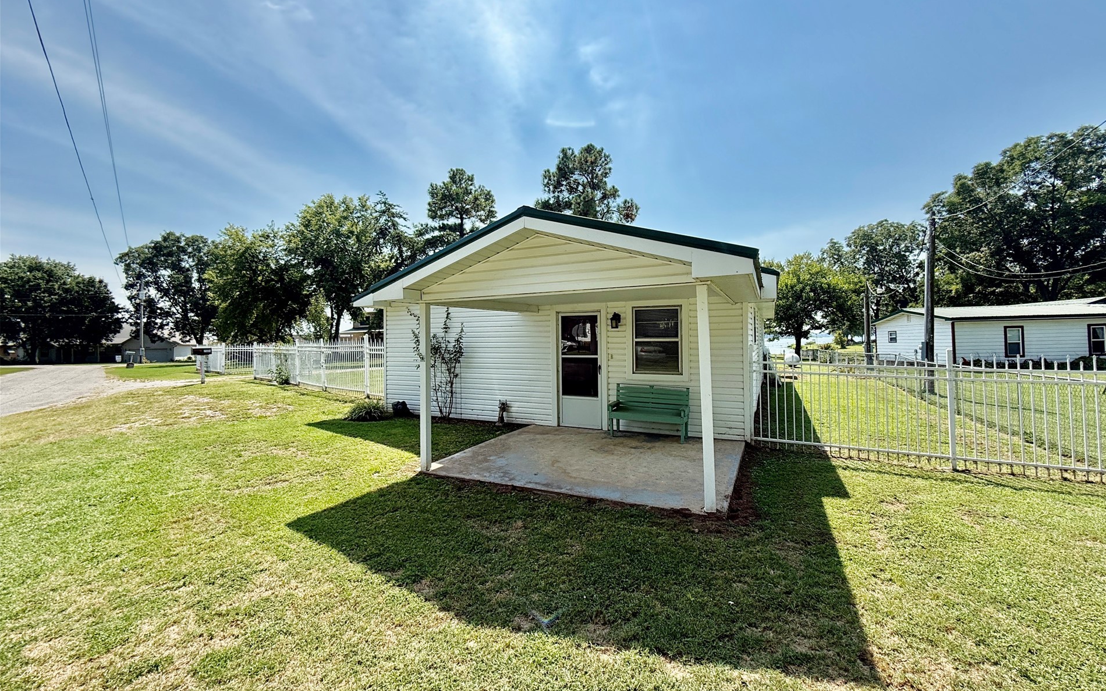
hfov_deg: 101.5
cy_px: 333
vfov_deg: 74.7
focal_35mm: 15
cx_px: 558
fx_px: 452
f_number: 2.2
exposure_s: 1/1211
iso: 50
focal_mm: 2.22
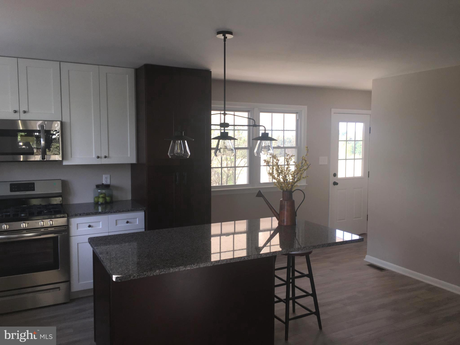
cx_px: 230
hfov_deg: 61.7
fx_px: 385
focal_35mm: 29
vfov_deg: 48.2
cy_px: 172
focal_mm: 4.15
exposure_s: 1/50
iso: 25
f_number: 2.2
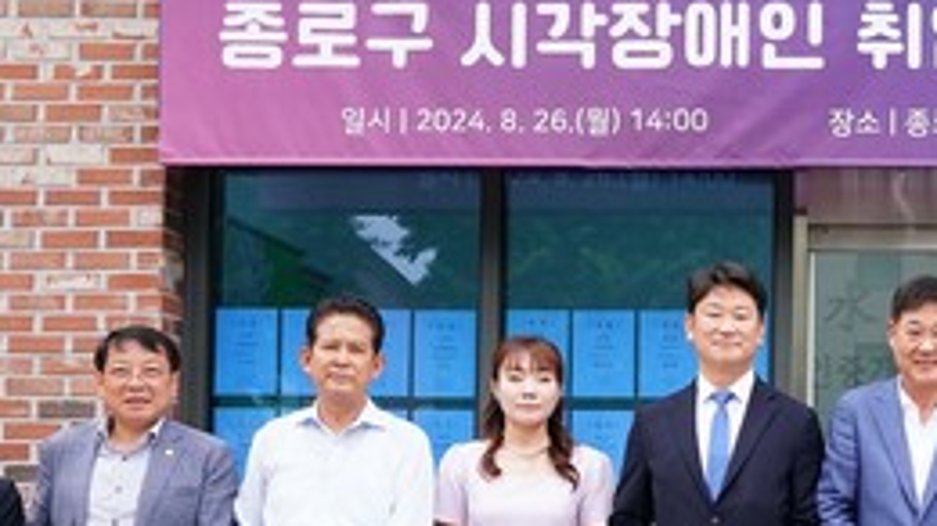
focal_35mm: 75
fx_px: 1863
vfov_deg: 15.9
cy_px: 463
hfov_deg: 26.9
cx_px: 901
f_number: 8
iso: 4000
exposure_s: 1/1600
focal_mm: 31
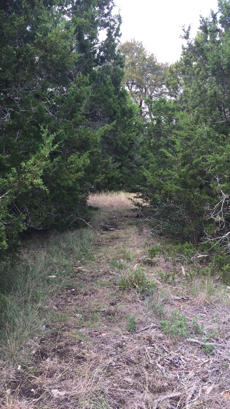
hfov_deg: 36.7
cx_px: 121
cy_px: 204
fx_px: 347
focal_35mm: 32
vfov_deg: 61.0
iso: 32
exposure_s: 1/146
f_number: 2.2
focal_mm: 4.15
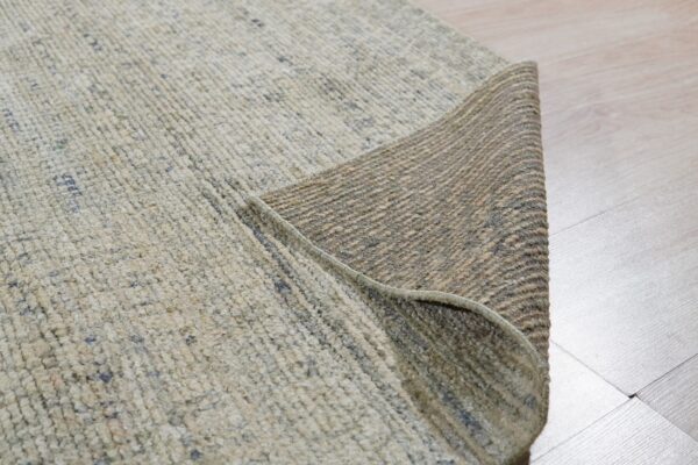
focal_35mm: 45
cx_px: 349
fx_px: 872
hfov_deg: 43.6
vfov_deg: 29.9
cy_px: 232
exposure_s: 1/160
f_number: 5
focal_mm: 30
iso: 500
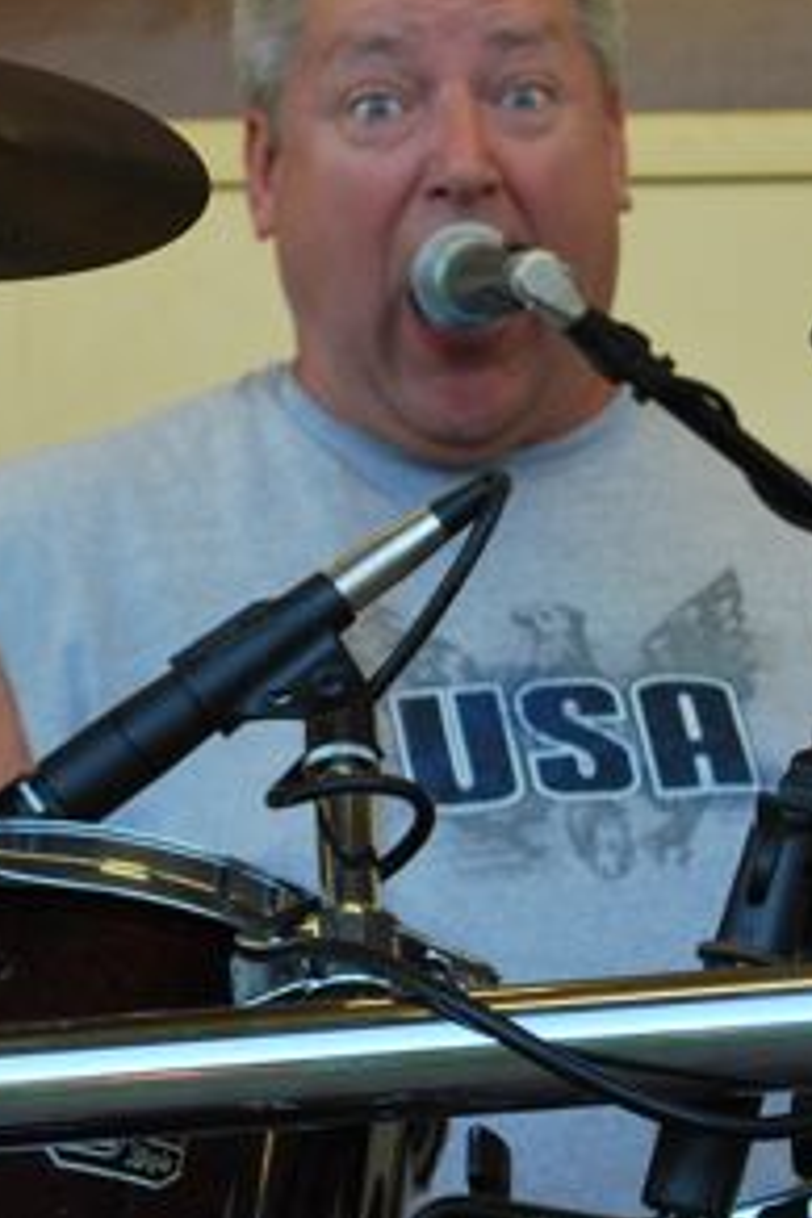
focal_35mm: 182
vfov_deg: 11.3
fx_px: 6161
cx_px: 469
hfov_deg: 7.5
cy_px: 339
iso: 200
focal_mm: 55
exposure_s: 1/50
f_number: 5.6
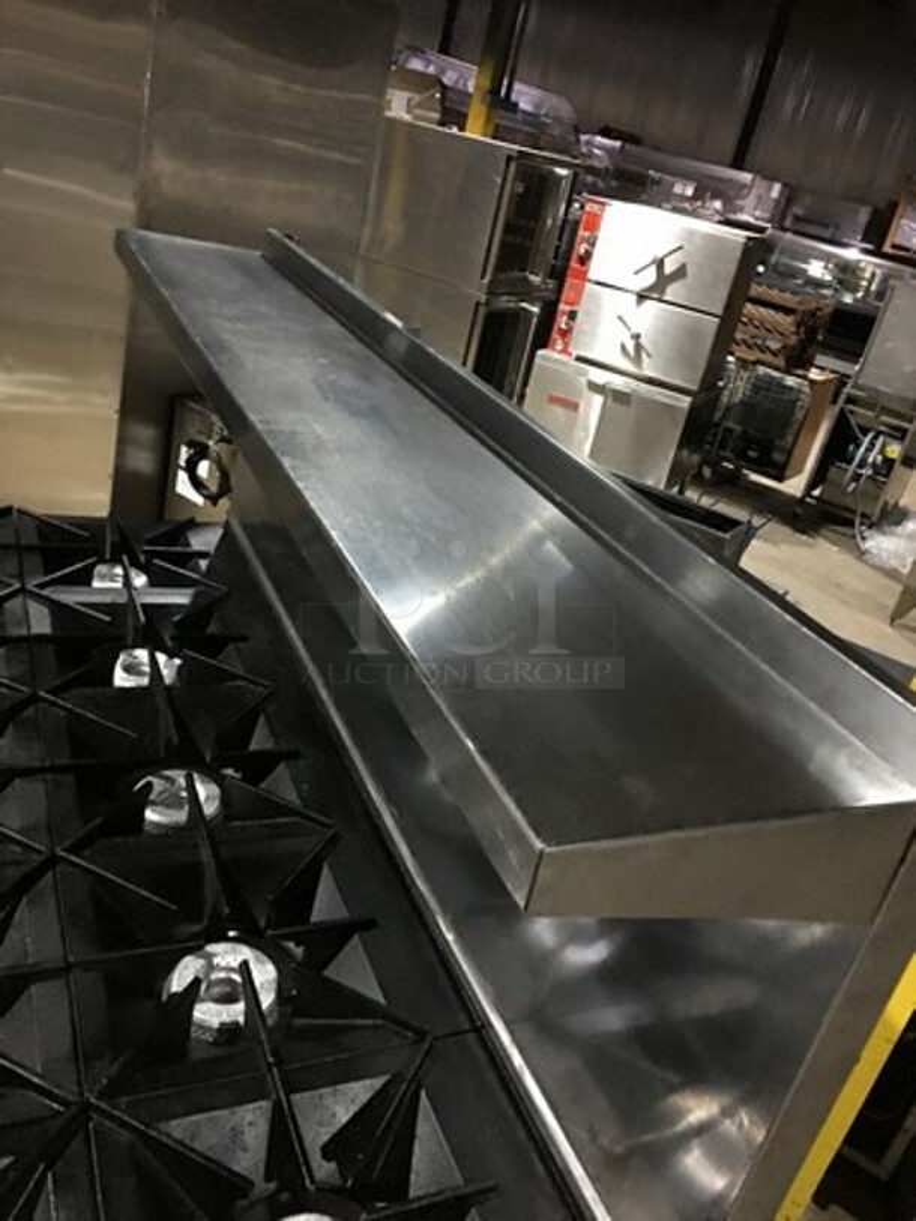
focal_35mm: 29
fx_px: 1023
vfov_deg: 61.7
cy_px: 610
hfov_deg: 48.2
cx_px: 458
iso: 80
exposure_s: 1/4
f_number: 2.2
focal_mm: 4.15
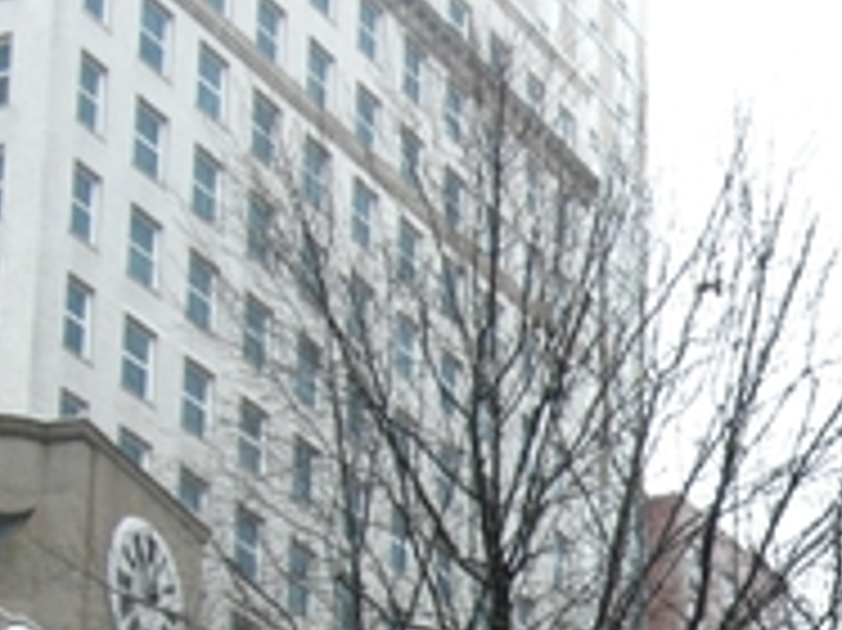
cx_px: 1031
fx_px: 2893
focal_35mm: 119
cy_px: 986
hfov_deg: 15.9
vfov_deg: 11.8
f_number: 2.8
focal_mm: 7.9
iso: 197
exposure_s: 1/61.8
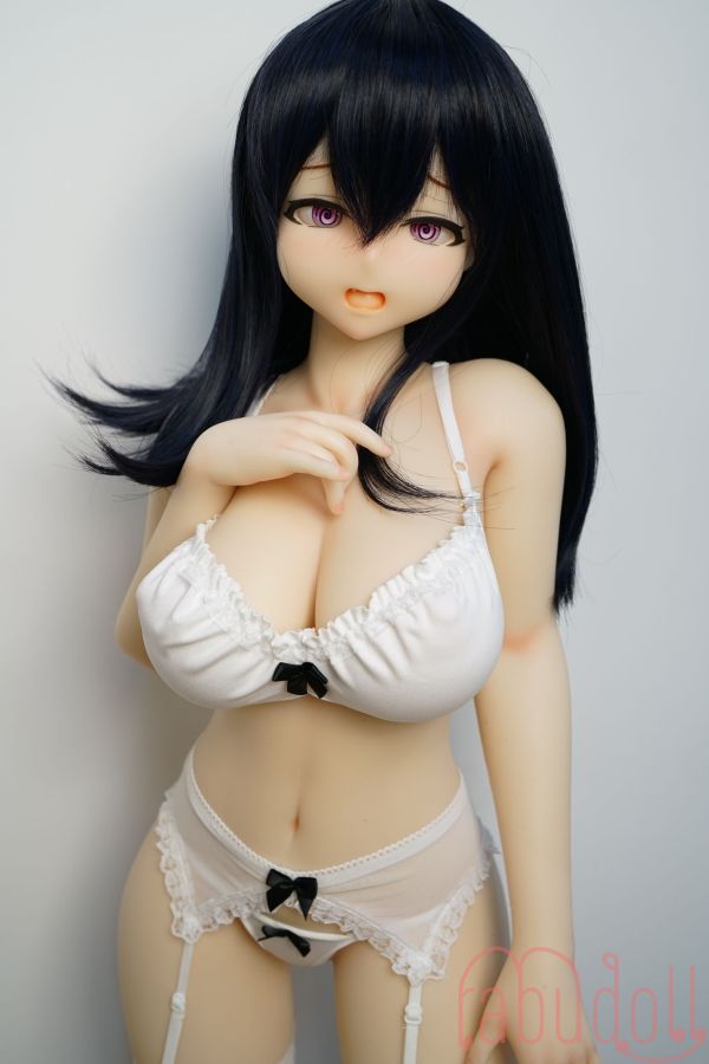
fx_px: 1034
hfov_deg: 37.9
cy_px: 532
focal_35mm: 35
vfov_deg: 54.4
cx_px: 354
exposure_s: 1/100
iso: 400
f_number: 4.5
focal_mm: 35
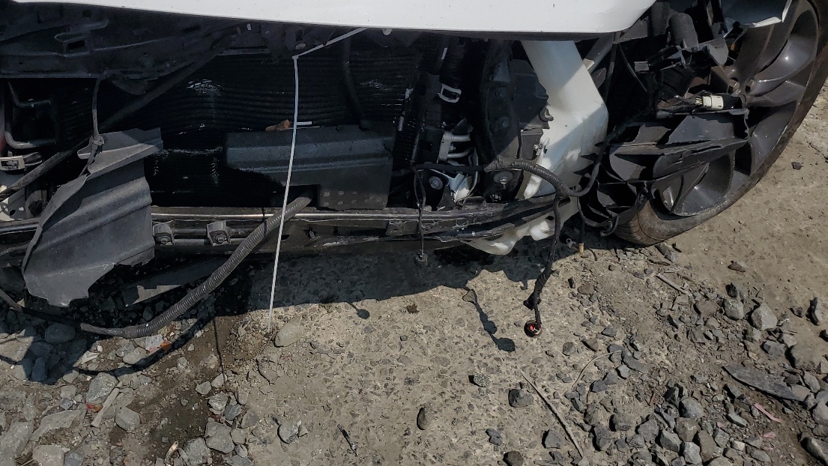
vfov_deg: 28.3
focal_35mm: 41
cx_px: 276
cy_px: 79
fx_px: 900
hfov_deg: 48.6
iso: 51
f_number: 1.5
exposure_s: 1/10000
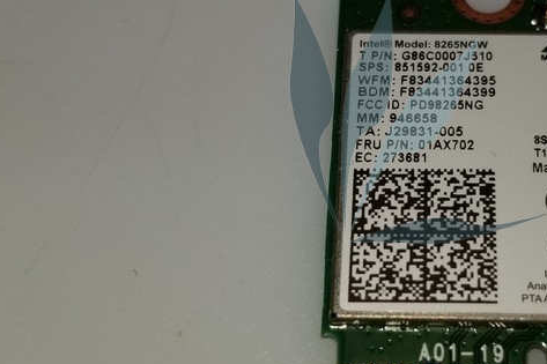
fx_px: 926
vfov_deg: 22.2
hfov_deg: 32.2
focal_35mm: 61
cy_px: 139
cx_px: 419
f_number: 1.7
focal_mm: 4.25
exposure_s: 1/3752
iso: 50
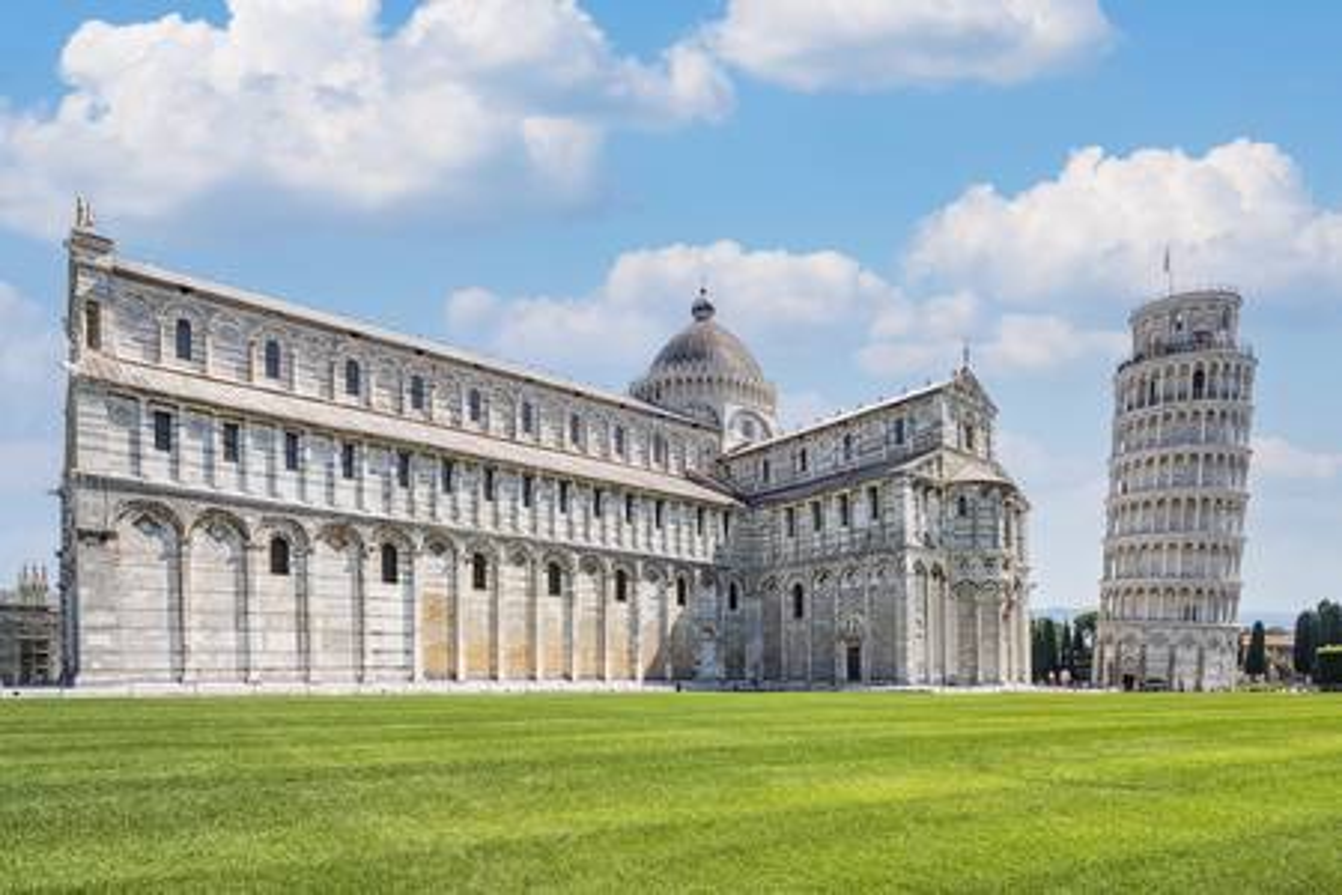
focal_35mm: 17
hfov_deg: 93.3
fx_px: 634
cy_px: 448
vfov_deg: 70.4
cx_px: 671
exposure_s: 1/125
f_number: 5.6
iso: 64
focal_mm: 17
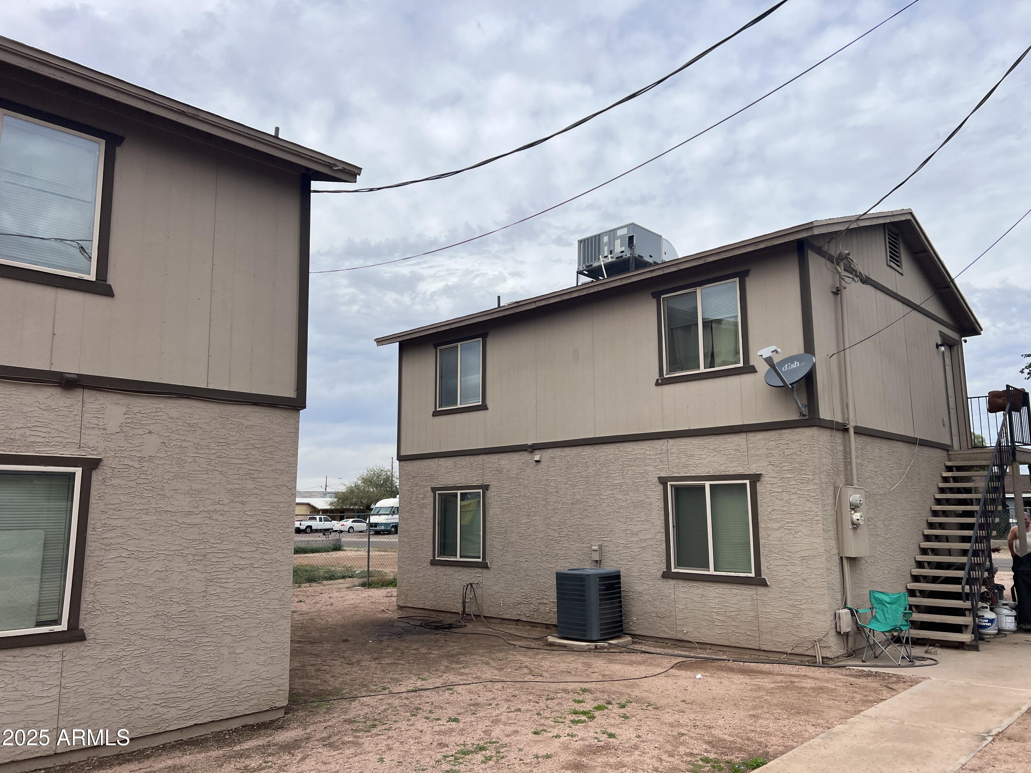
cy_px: 386
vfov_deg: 53.1
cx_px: 516
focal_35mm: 26
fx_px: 774
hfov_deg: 67.3
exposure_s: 1/4115
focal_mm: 5.7
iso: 50
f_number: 1.5
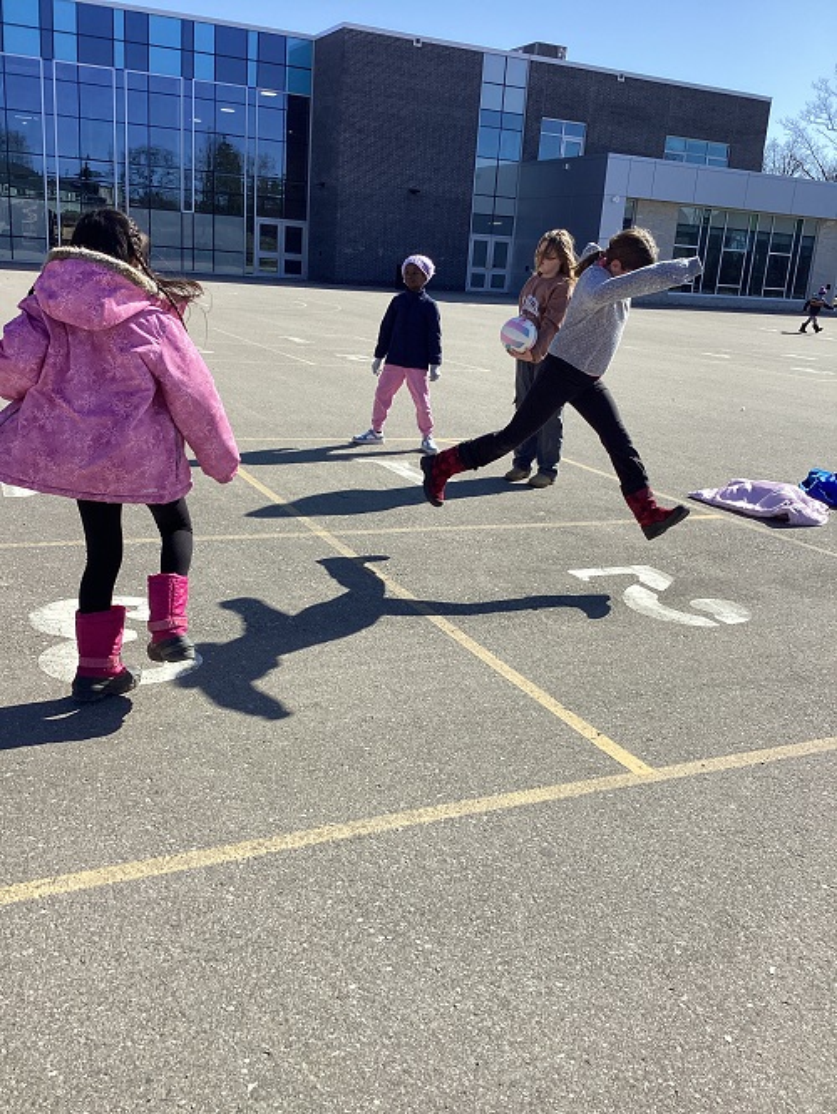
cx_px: 418
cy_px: 557
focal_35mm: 31
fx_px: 999
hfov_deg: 45.5
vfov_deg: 58.3
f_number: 2.4
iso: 25
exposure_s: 1/1199
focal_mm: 3.3
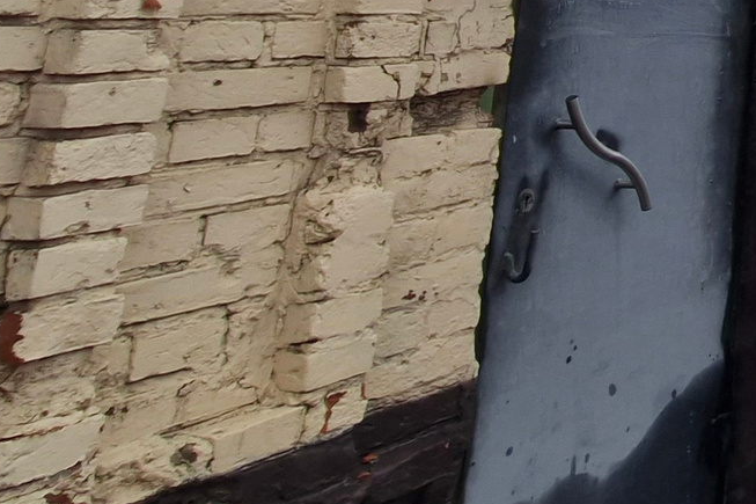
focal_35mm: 53
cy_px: -266
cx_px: 1224
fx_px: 1113
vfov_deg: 21.2
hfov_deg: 24.9
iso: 50
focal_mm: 1.74
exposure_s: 1/103
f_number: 2.2
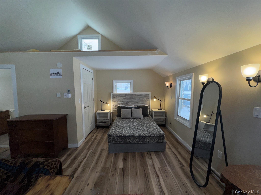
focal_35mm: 14
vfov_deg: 85.7
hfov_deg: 102.1
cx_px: 130
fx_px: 106
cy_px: 98
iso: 32
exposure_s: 1/308
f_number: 2.2
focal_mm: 2.22
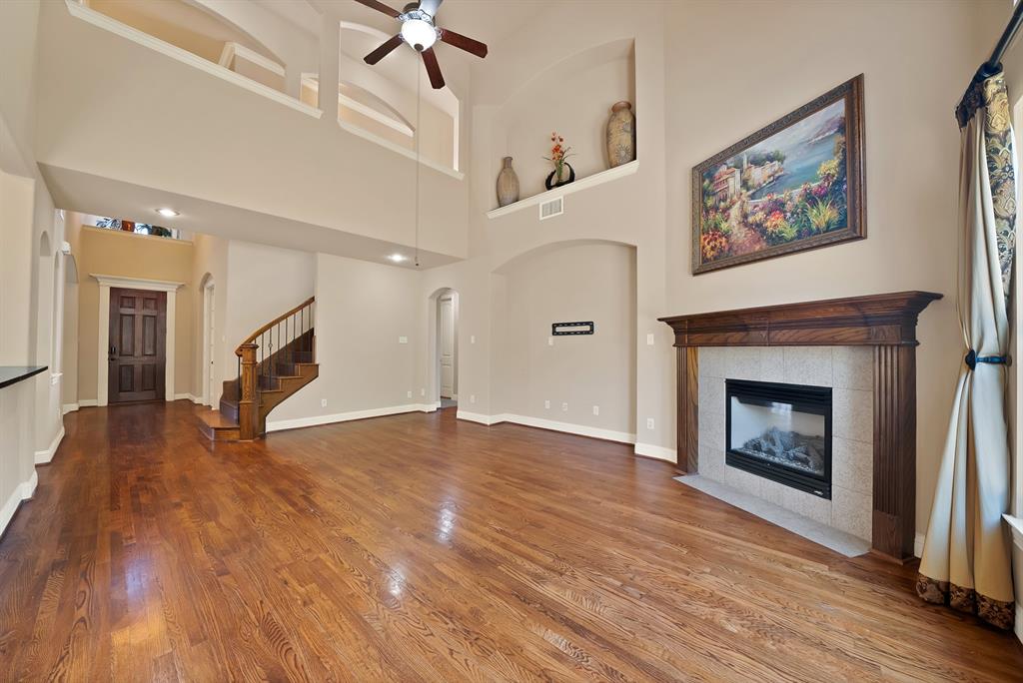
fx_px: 341
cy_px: 342
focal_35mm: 12
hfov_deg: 112.6
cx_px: 512
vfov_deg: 90.1
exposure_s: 1/2.5
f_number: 9
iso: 640
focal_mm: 12
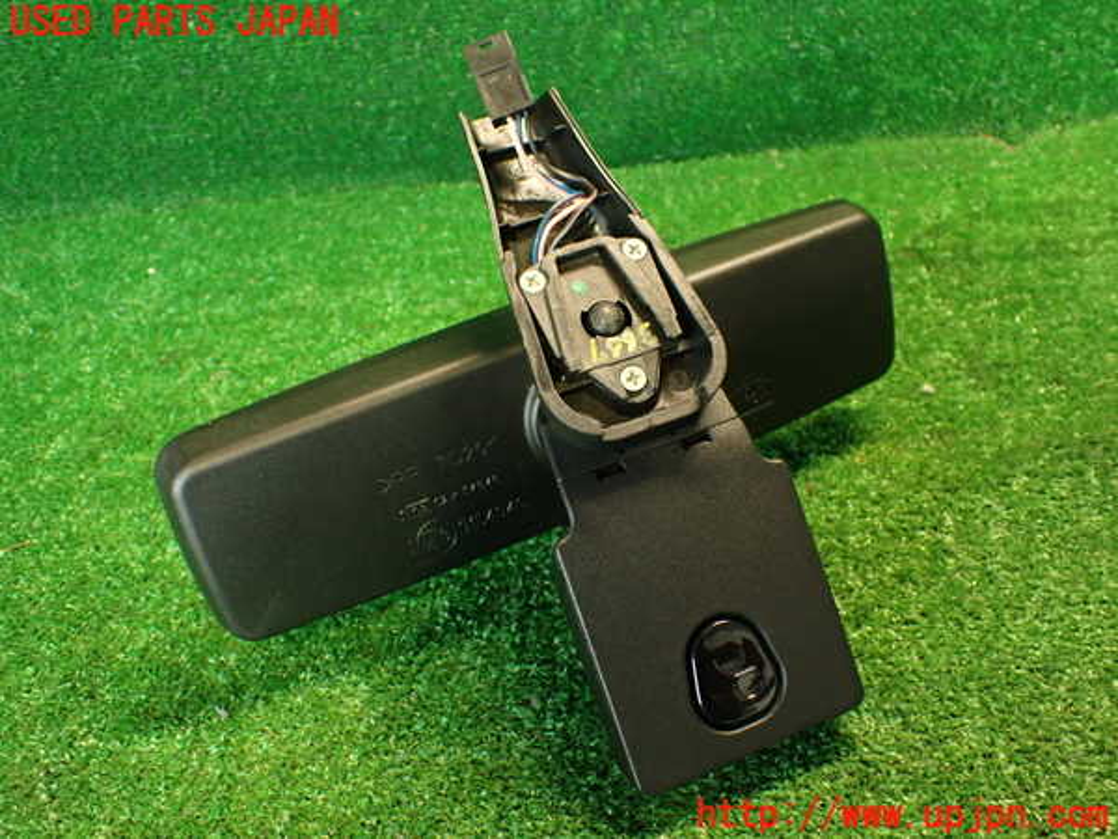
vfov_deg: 44.2
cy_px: 420
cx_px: 559
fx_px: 1034
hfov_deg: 56.8
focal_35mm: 32
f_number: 2.4
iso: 640
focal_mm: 5.79
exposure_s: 1/30
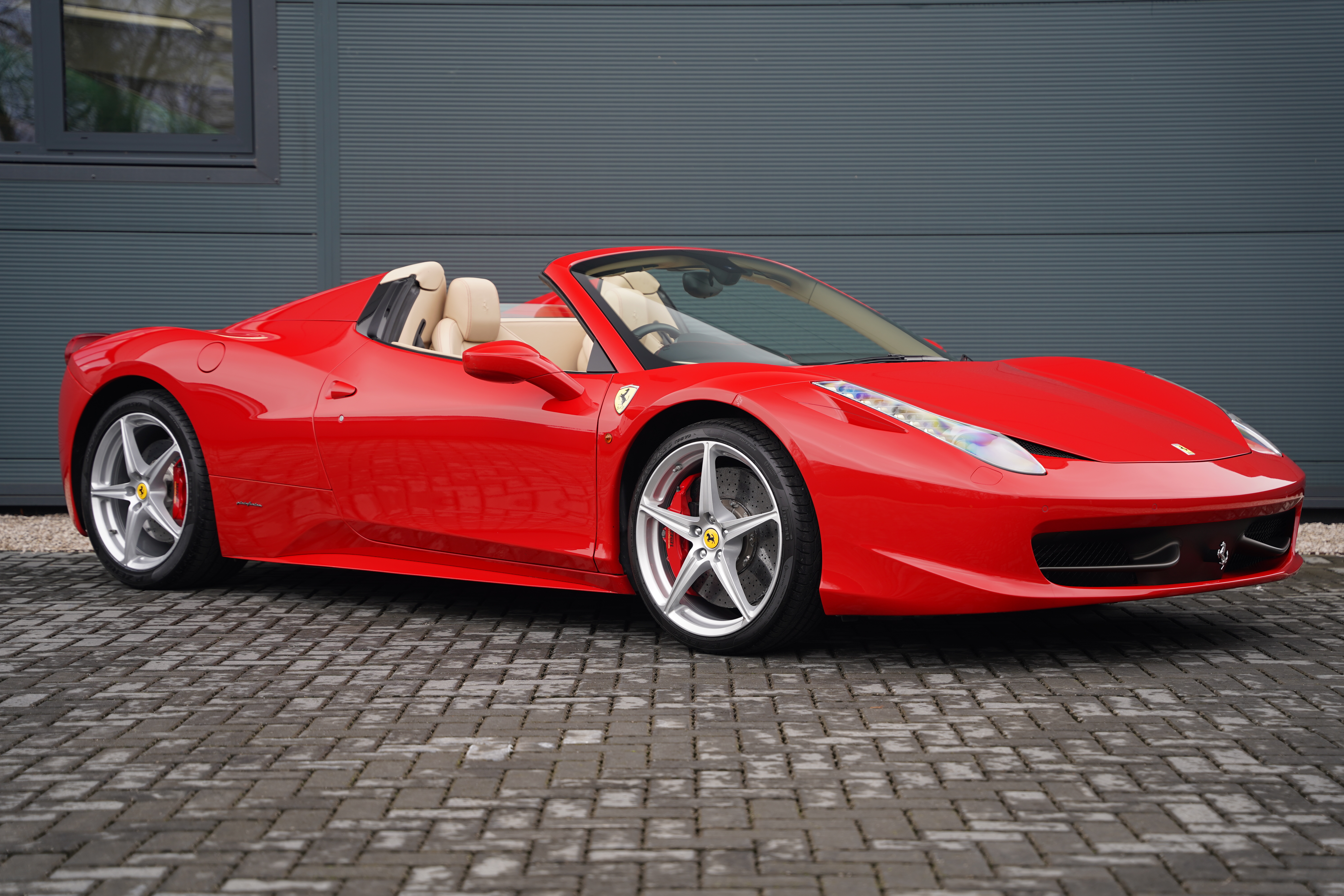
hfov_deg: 30.6
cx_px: 672
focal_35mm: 66
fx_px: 2456
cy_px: 448
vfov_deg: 20.7
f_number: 2.8
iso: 100
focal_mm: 65.8
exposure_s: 1/60
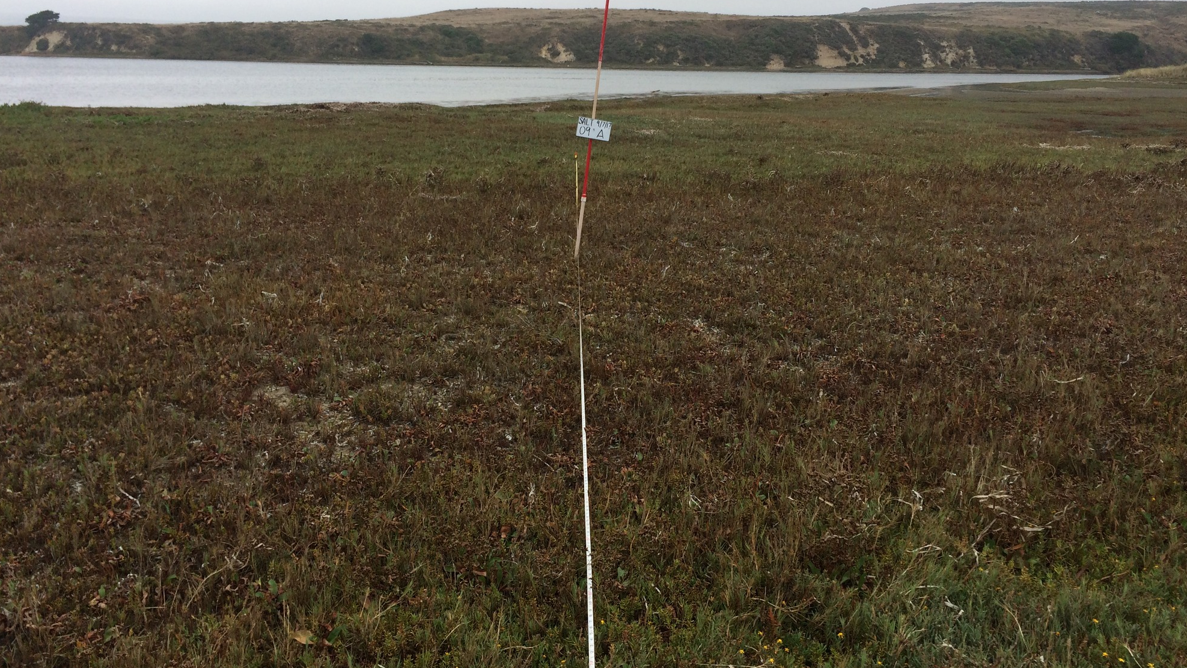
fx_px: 1007
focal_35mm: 32
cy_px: 260
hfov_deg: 61.0
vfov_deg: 36.5
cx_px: 593
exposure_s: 1/1109
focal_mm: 4.15
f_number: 2.2
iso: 32
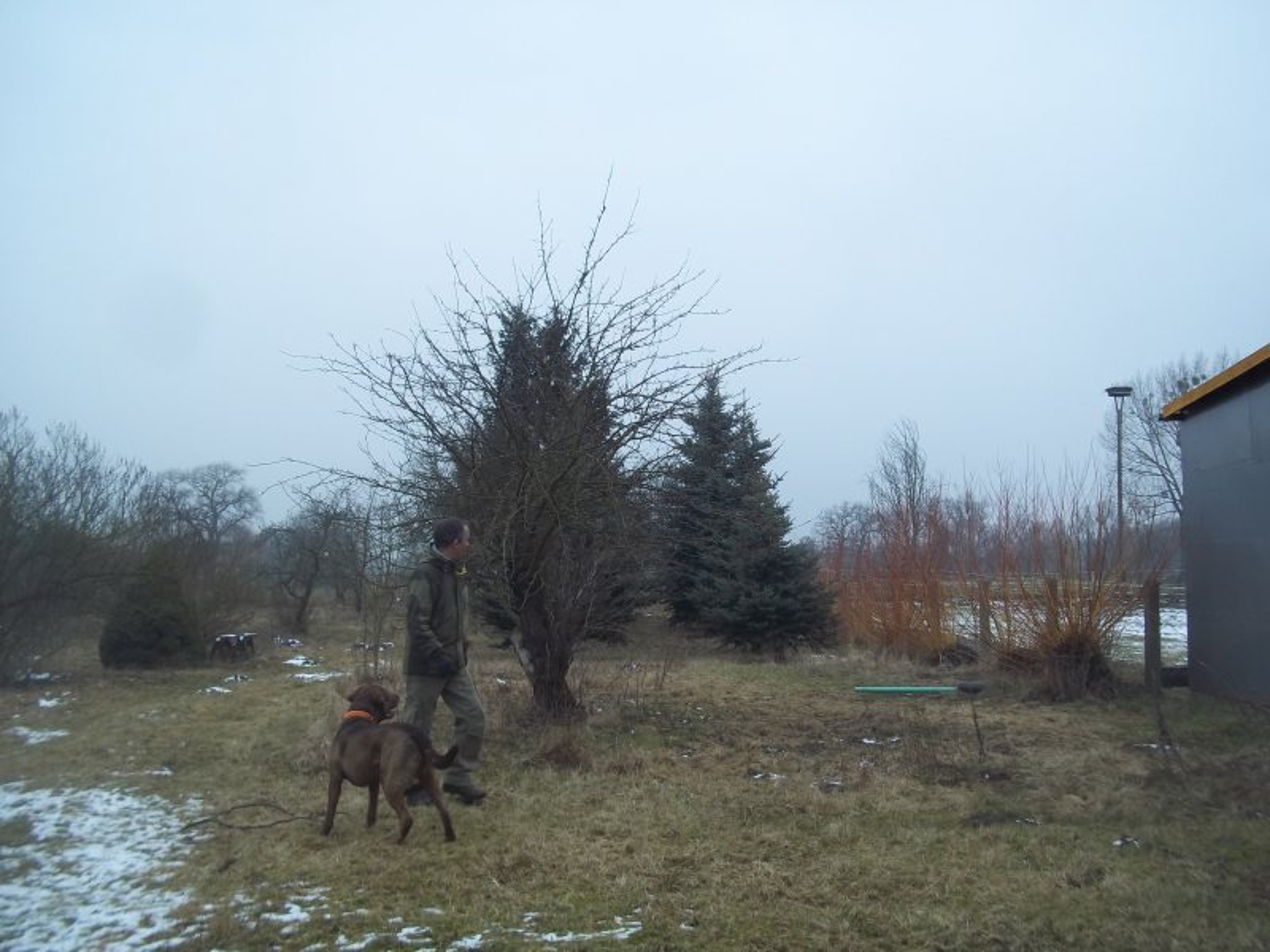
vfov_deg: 39.7
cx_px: 635
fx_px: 1321
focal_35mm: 36
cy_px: 476
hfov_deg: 51.4
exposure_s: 1/250
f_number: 3.1
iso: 80
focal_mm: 6.5
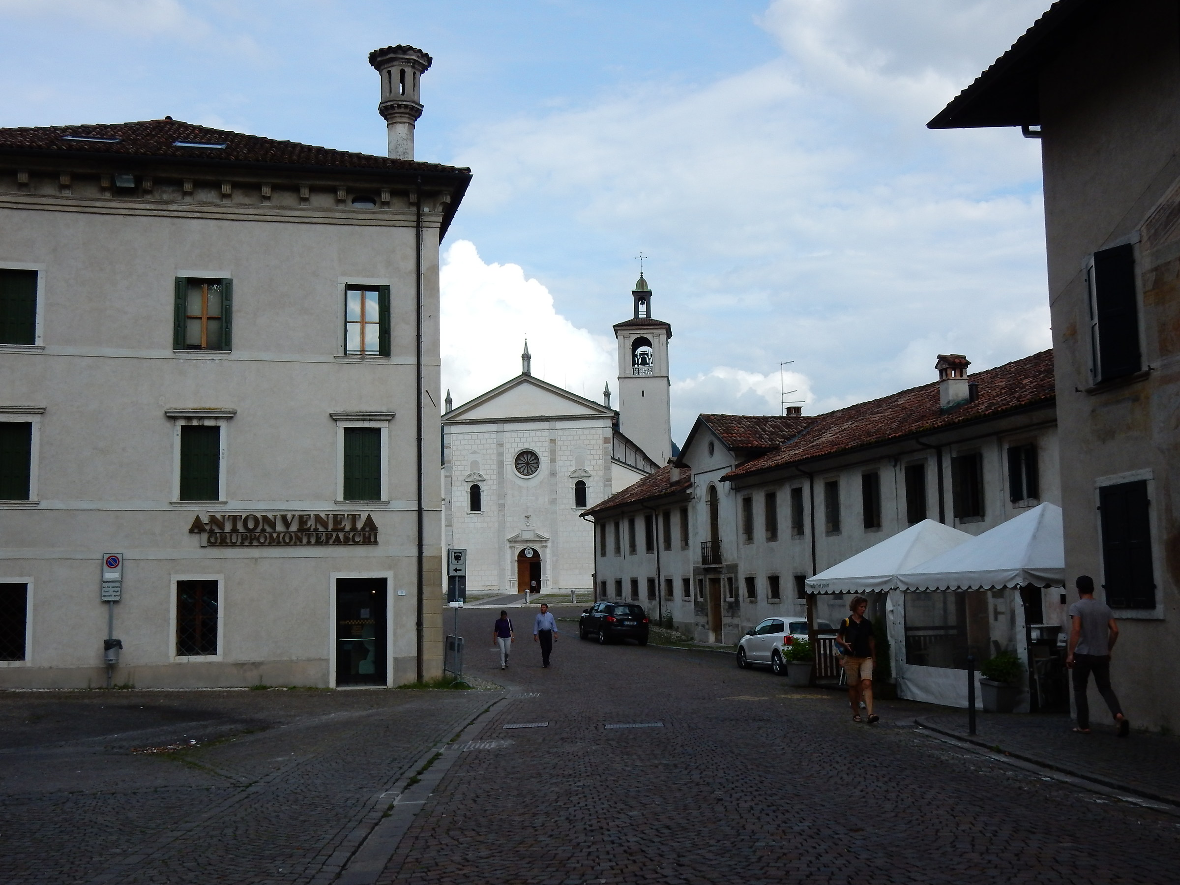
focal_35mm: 36
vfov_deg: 39.7
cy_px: 442
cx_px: 590
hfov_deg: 51.4
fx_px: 1227
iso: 125
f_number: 4
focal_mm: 6.4
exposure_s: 1/1000
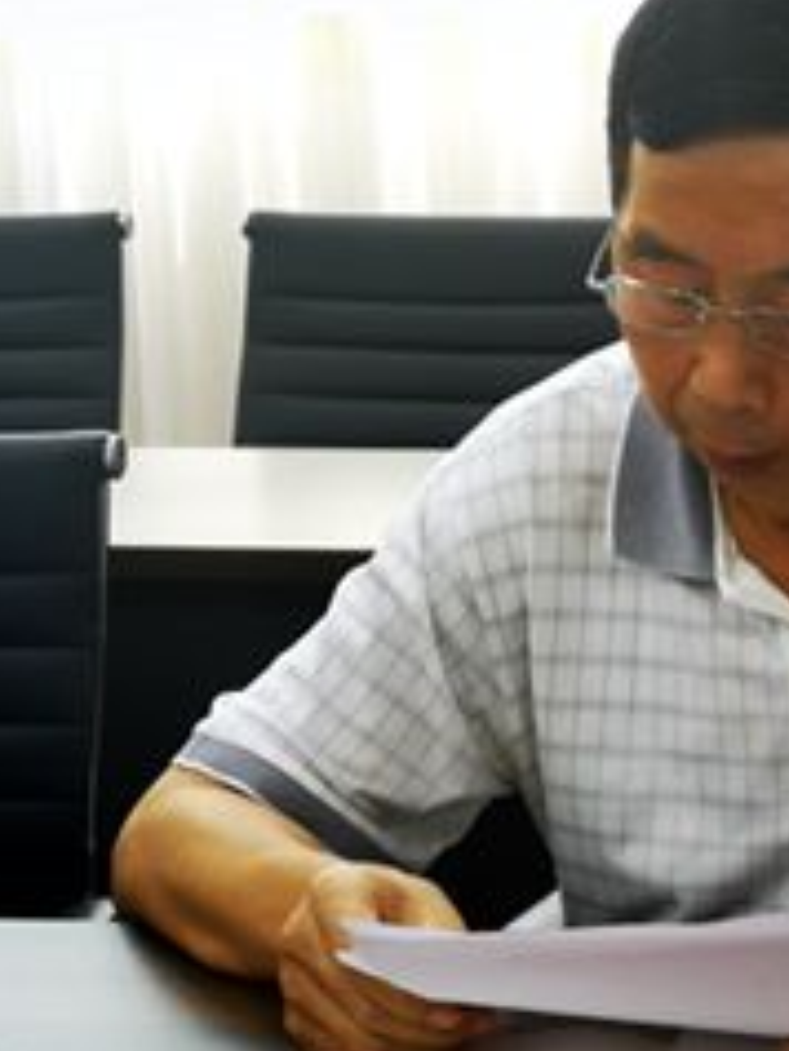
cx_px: 654
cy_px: 510
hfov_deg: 12.9
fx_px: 3461
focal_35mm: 114
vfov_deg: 17.3
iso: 125
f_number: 2.4
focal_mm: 3.95
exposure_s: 1/40
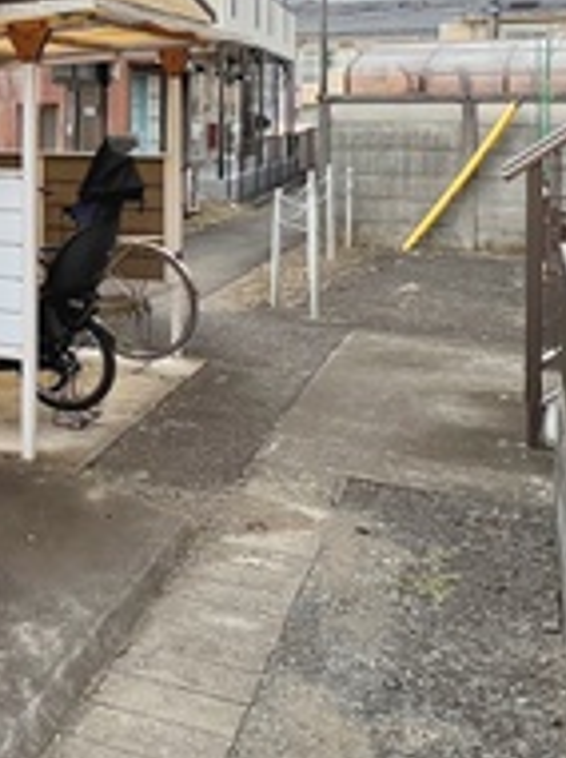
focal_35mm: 48
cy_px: 128
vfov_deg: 37.9
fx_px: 1049
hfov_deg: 25.1
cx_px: -213
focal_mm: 1.57
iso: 32
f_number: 1.8
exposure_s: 1/573
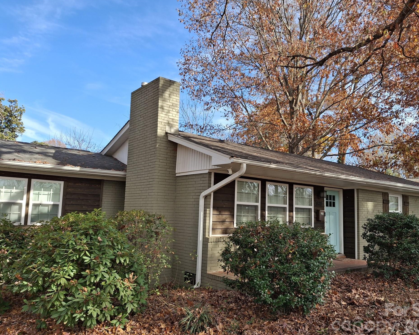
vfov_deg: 53.2
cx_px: 228
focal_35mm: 27
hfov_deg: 64.0
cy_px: 172
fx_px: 335
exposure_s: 1/982
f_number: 1.8
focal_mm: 4.69
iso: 32
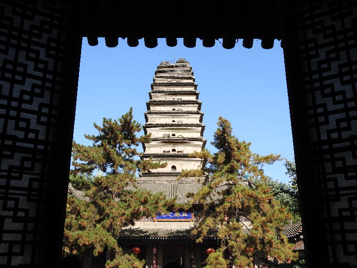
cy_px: 134
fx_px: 361
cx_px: 178
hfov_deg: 52.6
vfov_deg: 40.7
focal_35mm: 35
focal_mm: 6.3
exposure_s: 1/640
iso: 100
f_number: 3.8
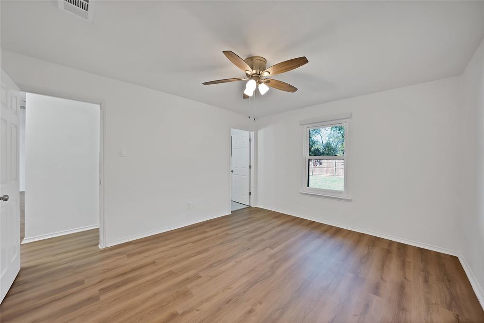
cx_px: 242
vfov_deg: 90.0
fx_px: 161
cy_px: 162
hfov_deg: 112.6
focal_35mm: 12
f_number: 9
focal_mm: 12
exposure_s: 1/4
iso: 640
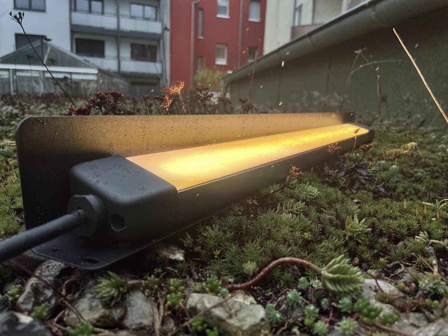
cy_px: 168
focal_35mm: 26
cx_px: 224
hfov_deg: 67.3
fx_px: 336
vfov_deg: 53.1
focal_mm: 4.2
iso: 40
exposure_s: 1/500
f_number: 1.6
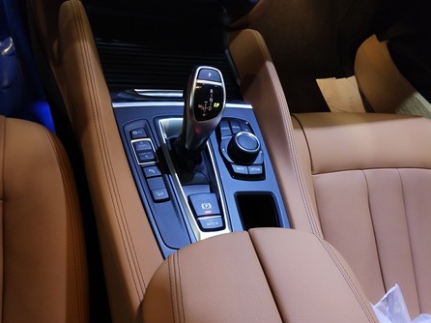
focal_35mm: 37
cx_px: 216
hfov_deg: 50.2
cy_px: 171
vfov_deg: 38.6
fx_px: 460
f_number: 1.8
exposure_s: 1/33.3
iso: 327
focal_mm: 3.95
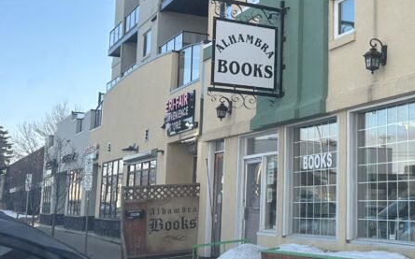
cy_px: 90
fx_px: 656
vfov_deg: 22.3
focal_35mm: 58
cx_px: 381
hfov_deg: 33.1
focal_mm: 6.86
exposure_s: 1/1495
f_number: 1.78
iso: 80
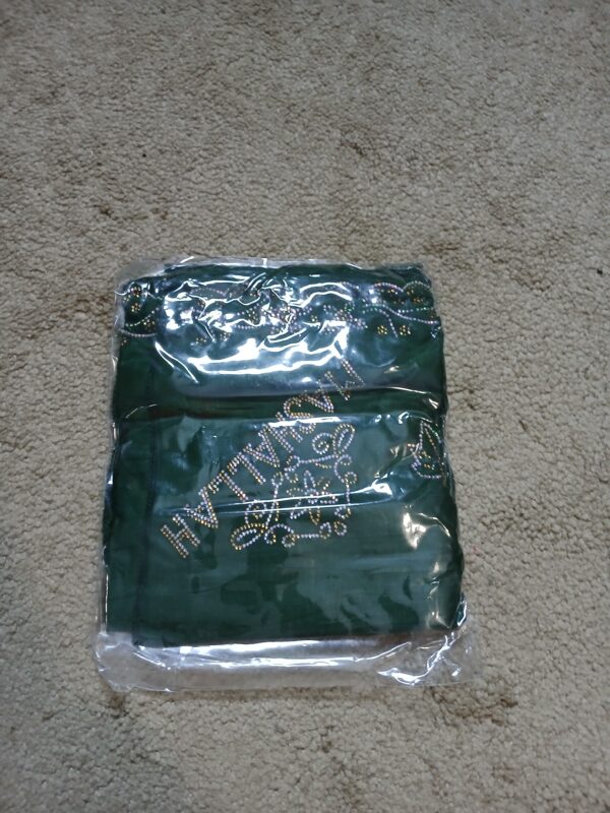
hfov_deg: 53.1
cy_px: 406
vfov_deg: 67.3
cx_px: 305
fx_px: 611
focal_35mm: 26
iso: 250
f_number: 1.8
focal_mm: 3.98
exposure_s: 1/24
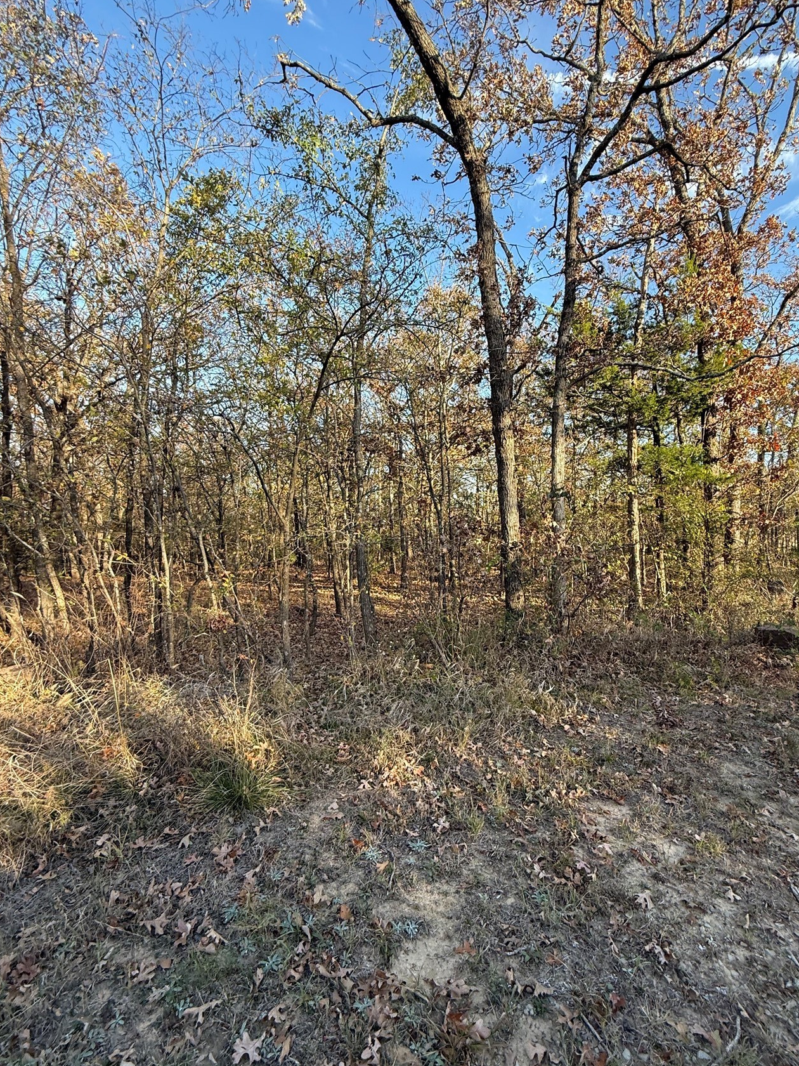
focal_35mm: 16
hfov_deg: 78.0
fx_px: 492
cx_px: 427
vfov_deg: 94.5
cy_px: 541
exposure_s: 1/230
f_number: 2.2
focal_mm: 2.22
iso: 50
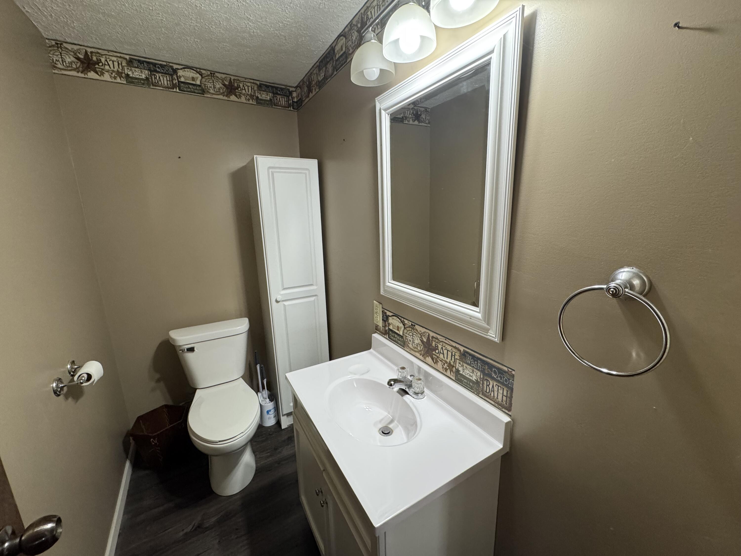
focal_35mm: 14
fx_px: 300
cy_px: 278
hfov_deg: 102.1
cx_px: 370
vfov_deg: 85.7
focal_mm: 2.22
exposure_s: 1/120
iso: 320
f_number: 2.2
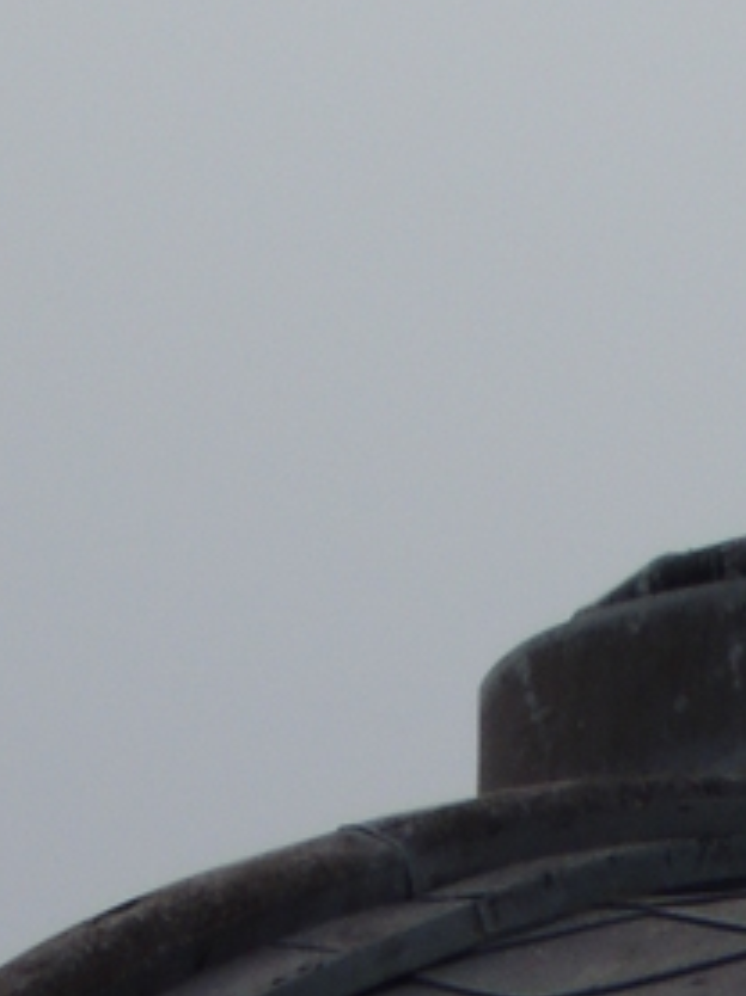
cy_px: -1010
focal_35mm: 4608
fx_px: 132611
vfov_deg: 0.4
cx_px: 1137
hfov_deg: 0.3
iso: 100
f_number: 5.9
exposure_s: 1/800
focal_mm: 180
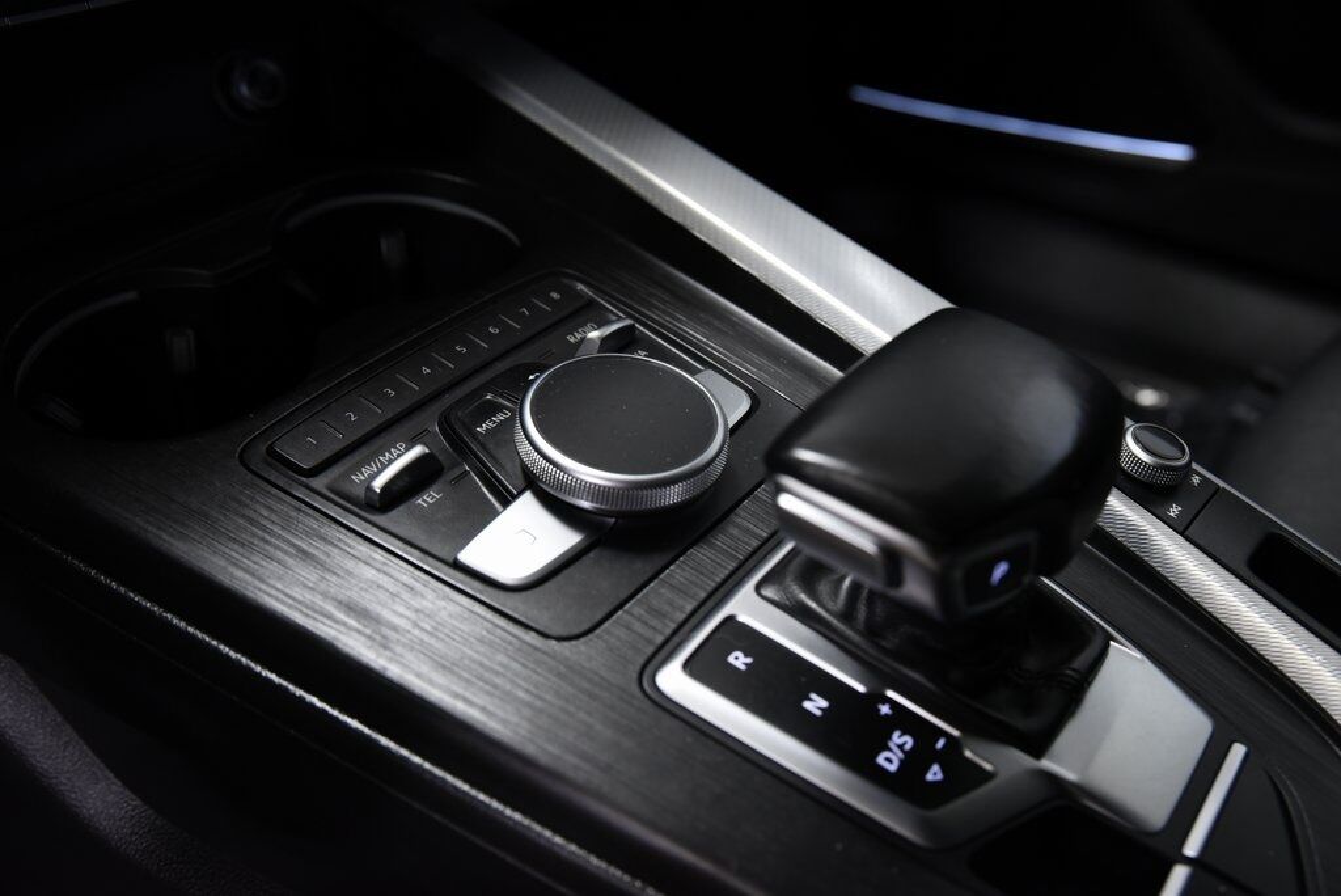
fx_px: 1416
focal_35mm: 38
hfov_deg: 50.7
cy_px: 448
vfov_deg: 35.1
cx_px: 670
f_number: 5
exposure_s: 1/30
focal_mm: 38
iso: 2000
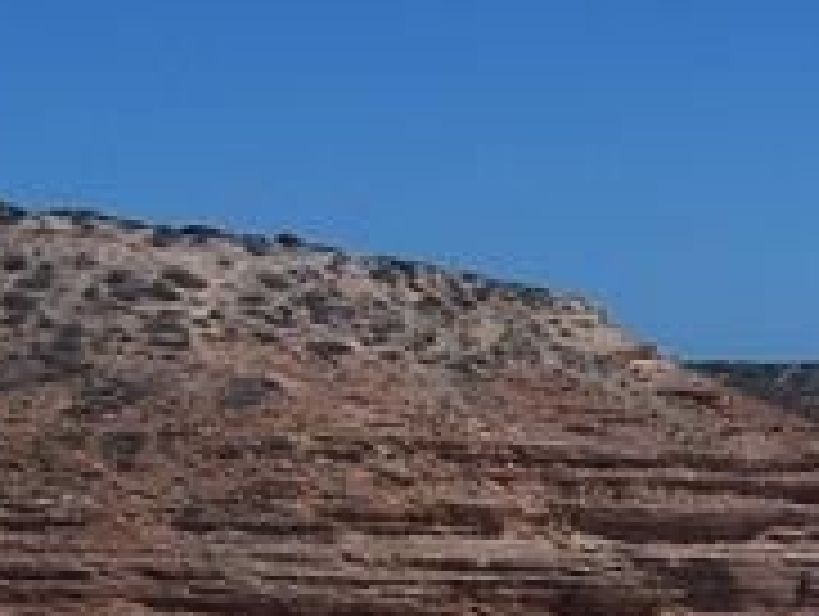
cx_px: 1089
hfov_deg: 15.2
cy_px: 683
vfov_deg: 11.9
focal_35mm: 123
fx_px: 2914
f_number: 5.6
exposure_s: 1/1000
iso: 80
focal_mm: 6
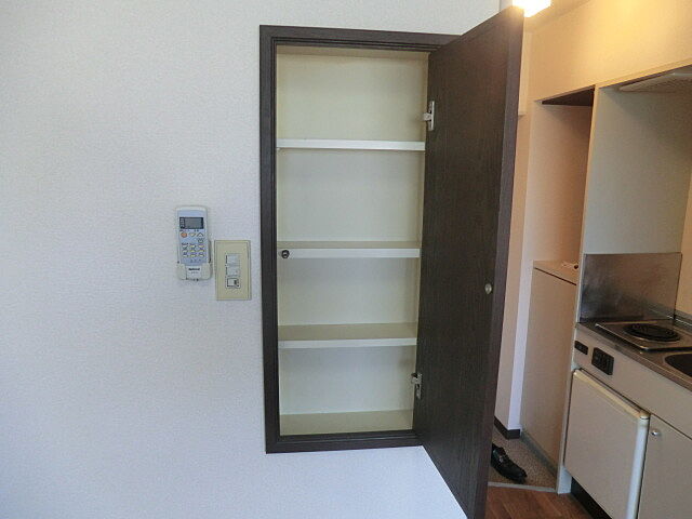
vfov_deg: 56.8
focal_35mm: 24
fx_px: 480
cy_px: 260
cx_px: 346
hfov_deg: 71.6
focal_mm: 4.3
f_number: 3.2
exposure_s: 1/60
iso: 200
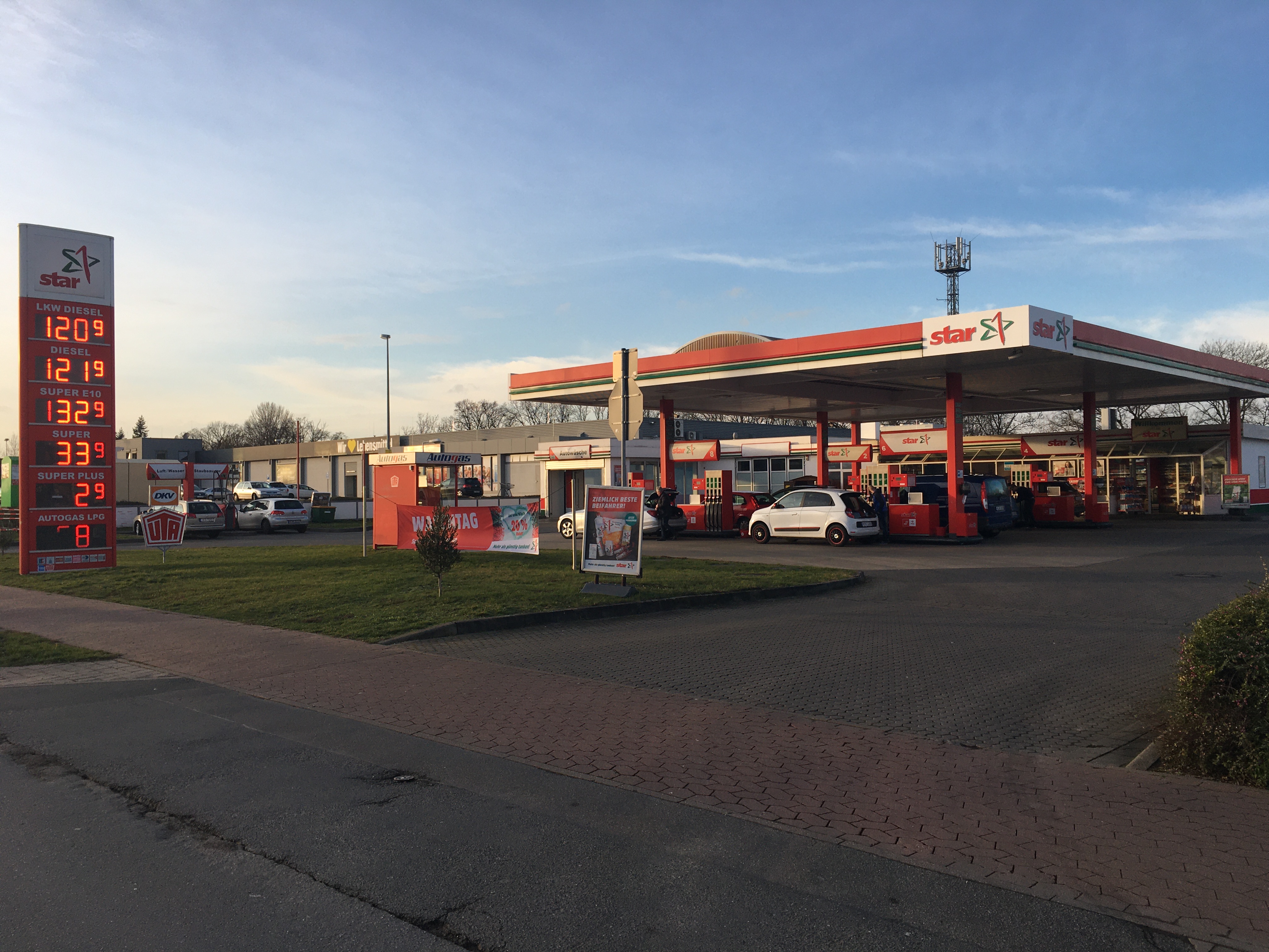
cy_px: 476
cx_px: 634
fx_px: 1063
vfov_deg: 48.2
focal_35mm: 29
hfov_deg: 61.7
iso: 25
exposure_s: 1/490
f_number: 2.2
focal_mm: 4.15
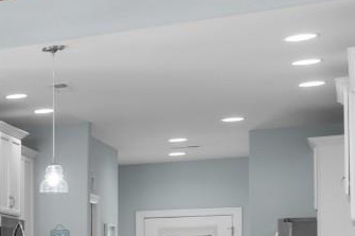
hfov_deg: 14.9
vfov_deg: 14.5
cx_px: -471
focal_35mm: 92
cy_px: 269
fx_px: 907
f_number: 5.6
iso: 100
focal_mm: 13
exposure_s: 1/5
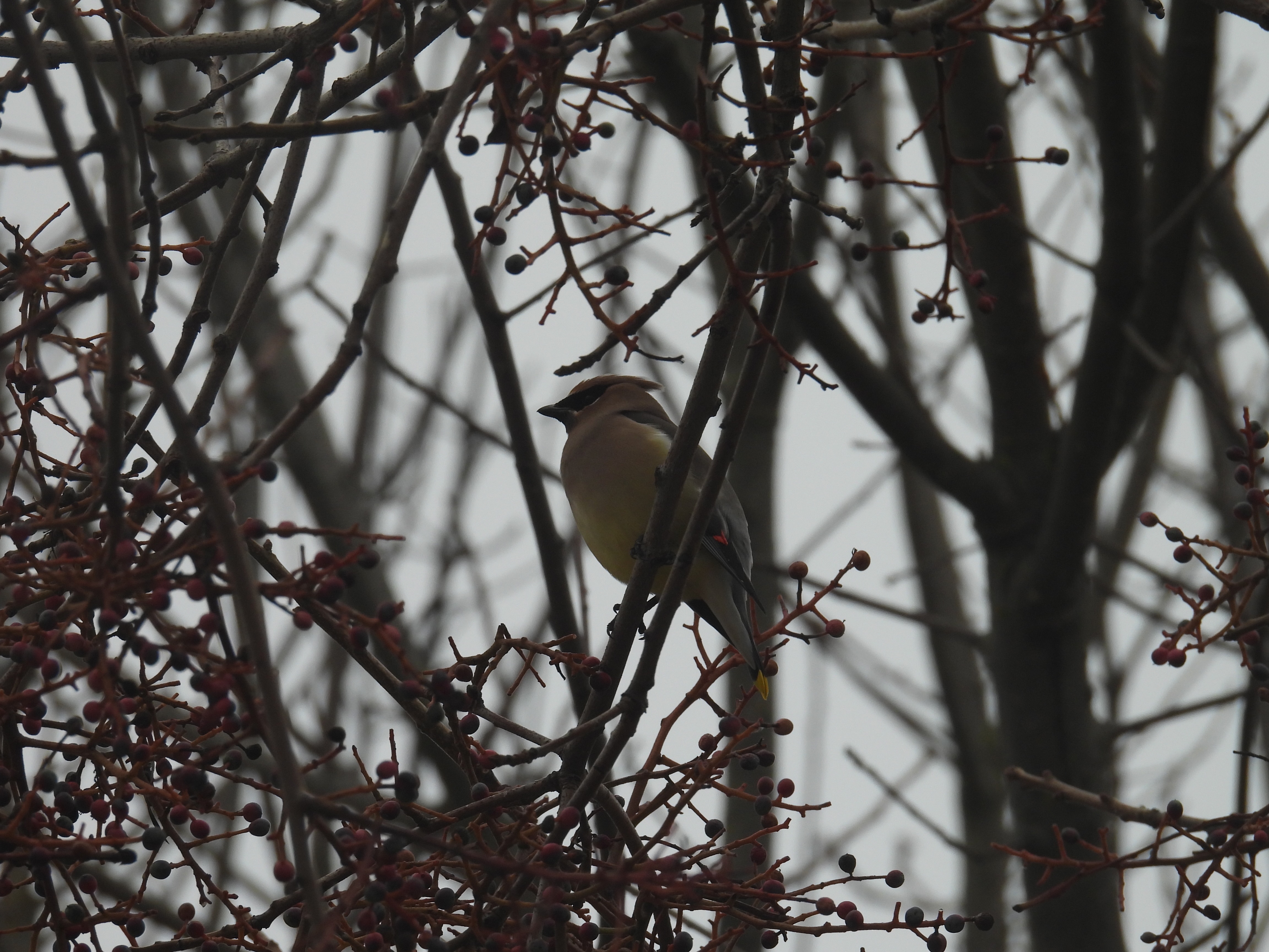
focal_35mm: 600
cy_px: 476
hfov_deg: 3.3
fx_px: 21996
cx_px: 634
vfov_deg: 2.5
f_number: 5
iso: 160
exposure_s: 1/250
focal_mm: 107
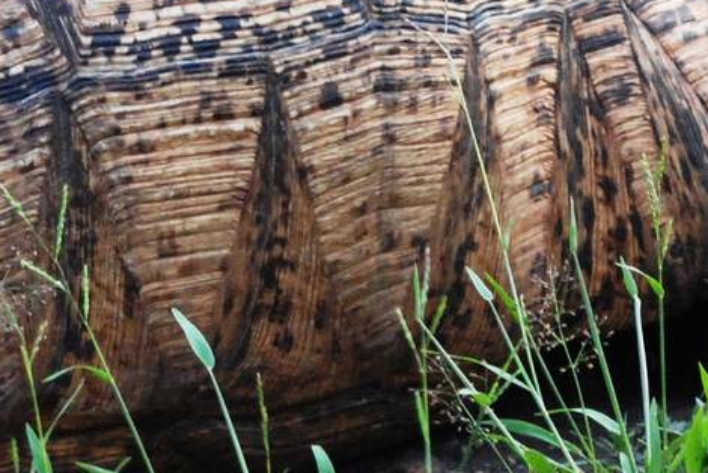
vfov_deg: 2.0
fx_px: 13572
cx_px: 23
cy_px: -10
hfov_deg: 3.0
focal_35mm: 690
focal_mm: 135
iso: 1600
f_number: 4.2
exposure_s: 1/160
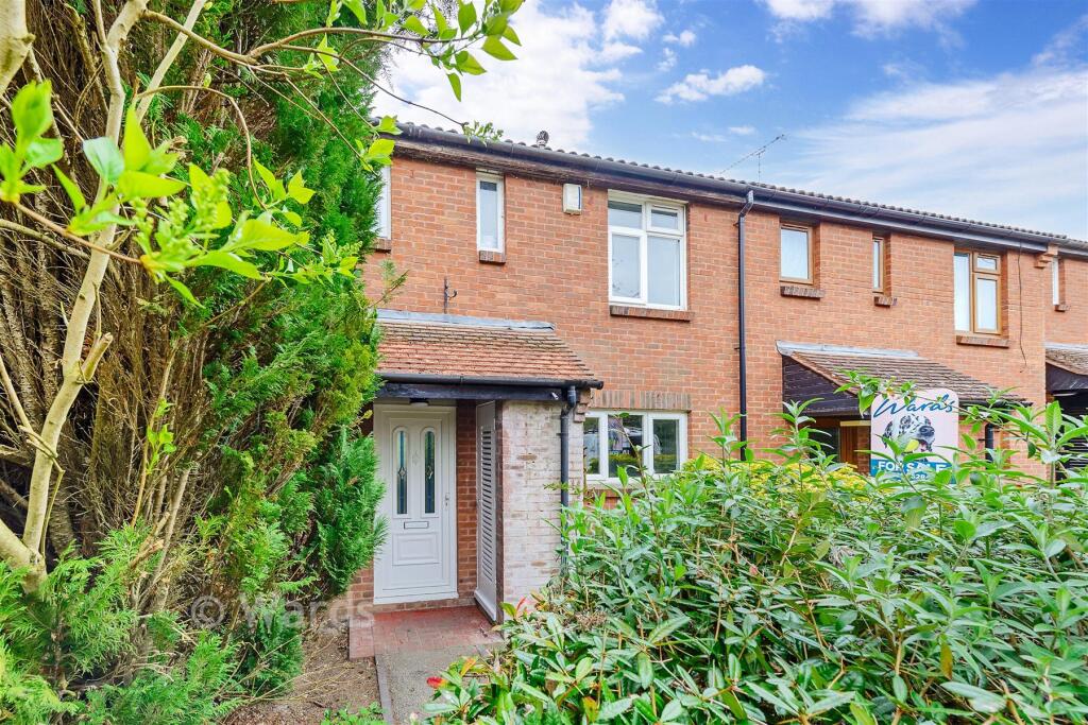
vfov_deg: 81.2
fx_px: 423
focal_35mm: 14
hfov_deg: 104.2
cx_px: 544
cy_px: 362
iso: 400
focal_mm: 14
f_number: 8
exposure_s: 1/100
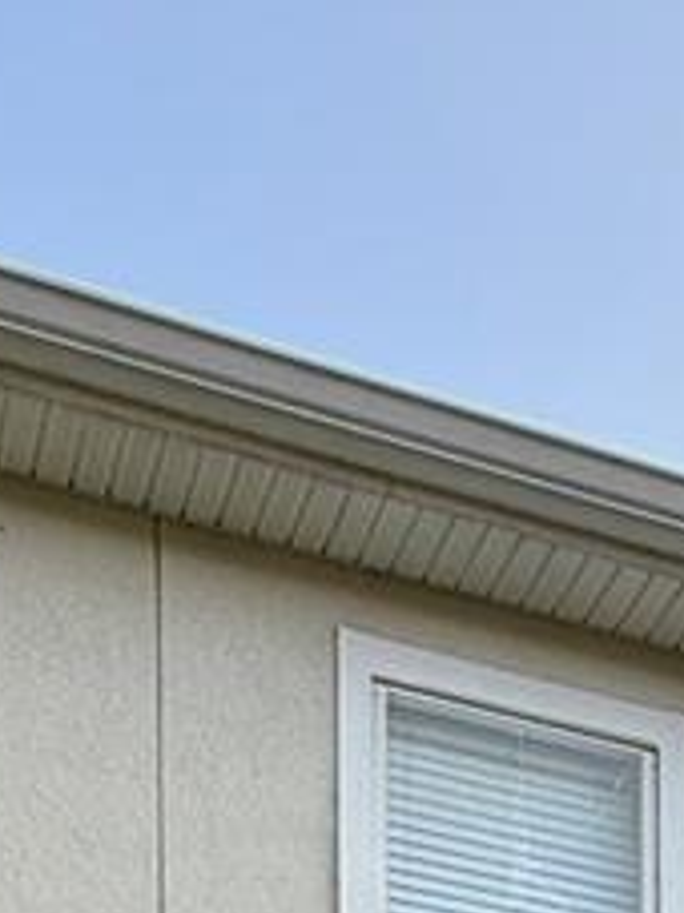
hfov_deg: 19.9
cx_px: 334
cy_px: 2007
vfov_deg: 16.5
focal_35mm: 74
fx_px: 1951
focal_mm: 2.22
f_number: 2.2
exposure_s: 1/153
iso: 50
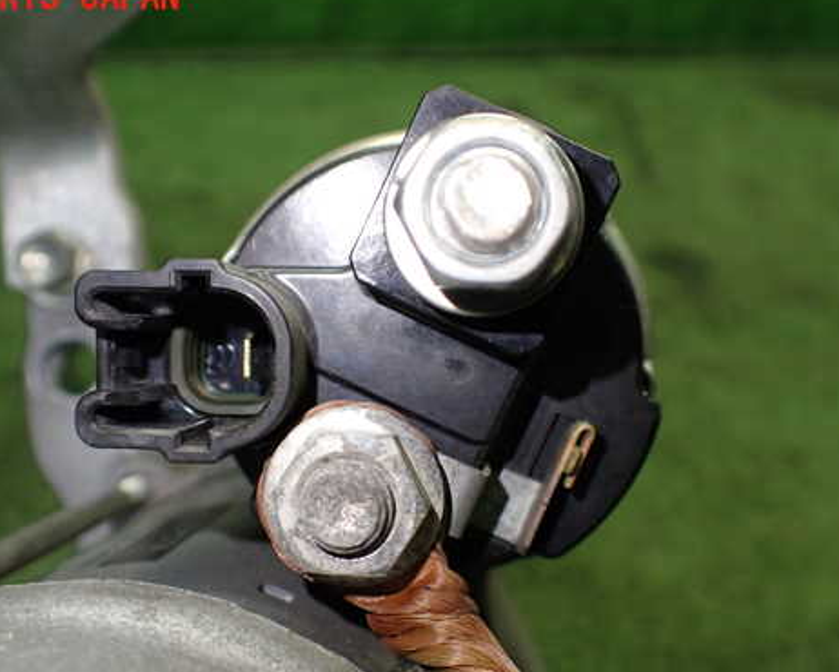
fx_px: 944
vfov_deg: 39.1
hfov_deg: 47.9
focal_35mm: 38
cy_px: 383
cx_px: 394
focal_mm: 5.4
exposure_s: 1/125
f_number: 2.3
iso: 320
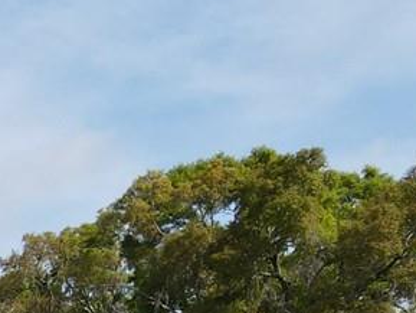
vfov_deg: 10.3
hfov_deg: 12.9
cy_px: 612
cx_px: -416
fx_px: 1599
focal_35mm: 133
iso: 100
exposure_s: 1/800
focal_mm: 4.5
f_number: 2.8
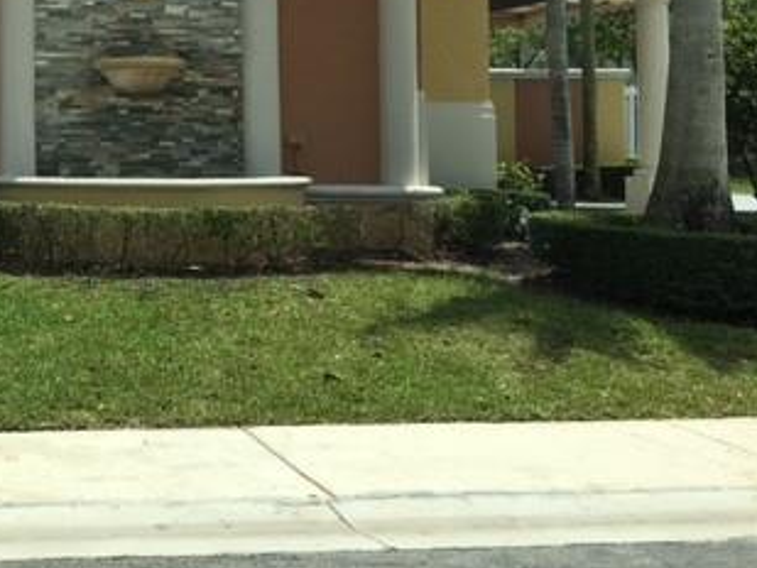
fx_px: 1313
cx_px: -17
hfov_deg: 29.8
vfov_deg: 24.1
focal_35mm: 60
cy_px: 122
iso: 25
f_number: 2.2
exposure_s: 1/2137
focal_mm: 4.15
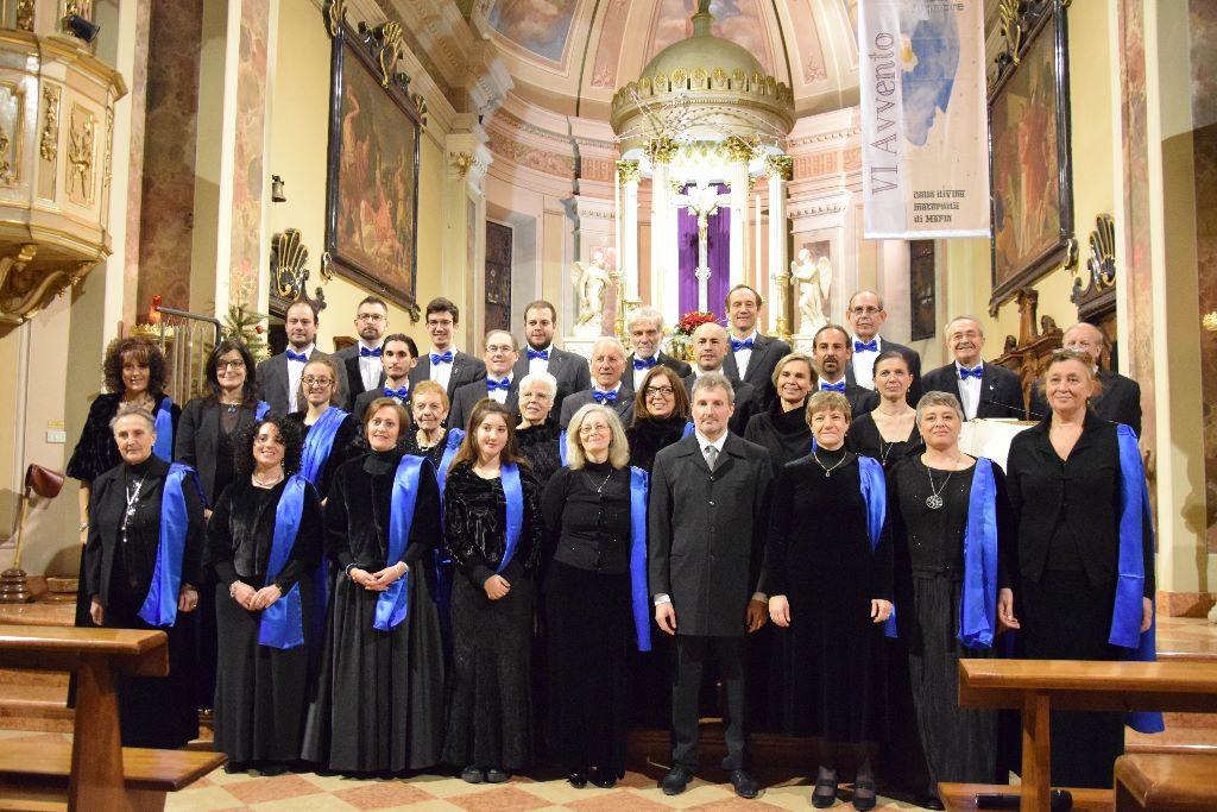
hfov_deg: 59.5
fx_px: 1065
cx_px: 608
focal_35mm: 32
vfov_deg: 41.7
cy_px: 406
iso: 6400
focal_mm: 21
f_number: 3.8
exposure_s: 1/30
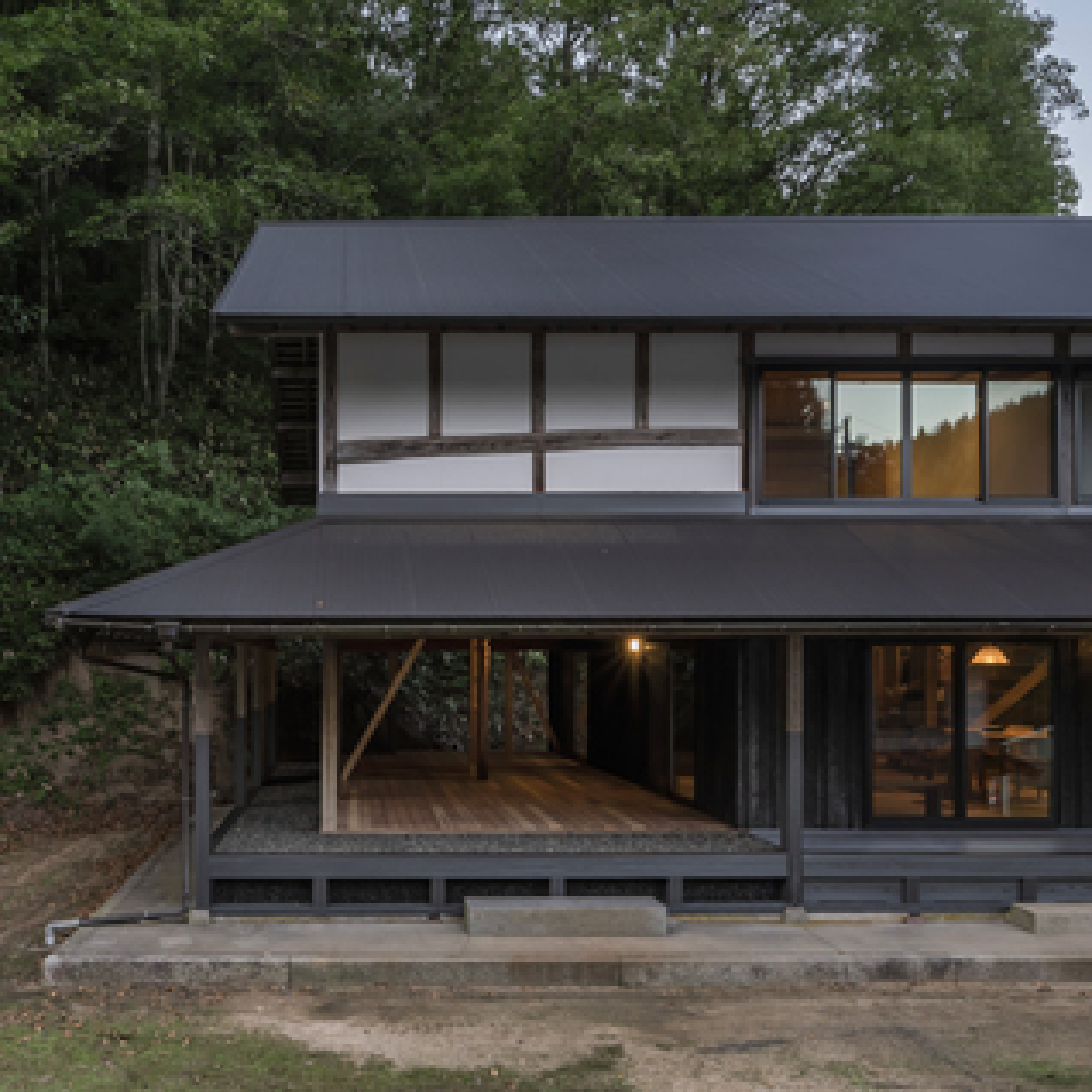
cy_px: 556
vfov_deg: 65.0
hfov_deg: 65.0
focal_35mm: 24
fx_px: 857
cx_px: 524
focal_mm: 18
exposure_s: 1/1.25
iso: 200
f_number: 18
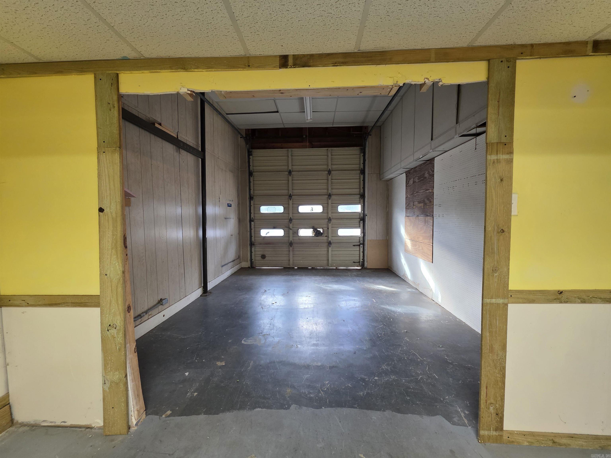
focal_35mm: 13
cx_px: 306
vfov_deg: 89.9
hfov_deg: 106.2
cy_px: 229
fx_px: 229
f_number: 1.9
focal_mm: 2.2
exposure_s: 1/60
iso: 160
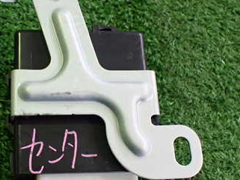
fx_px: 388
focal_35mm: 56
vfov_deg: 26.1
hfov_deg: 33.9
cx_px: 73
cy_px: 100
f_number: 2.3
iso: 800
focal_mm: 5.4
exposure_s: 1/125
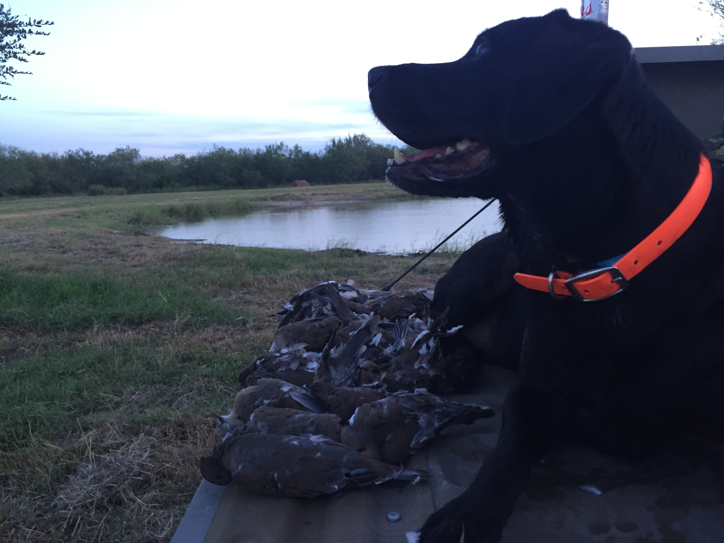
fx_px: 607
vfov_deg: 48.2
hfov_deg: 61.7
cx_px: 362
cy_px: 272
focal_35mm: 29
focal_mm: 4.15
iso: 100
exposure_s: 1/30
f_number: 2.2
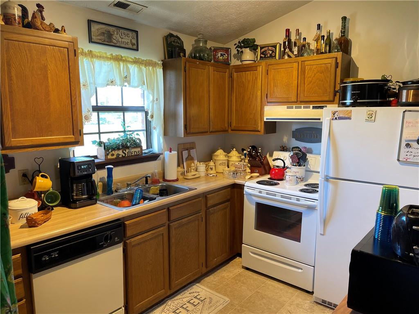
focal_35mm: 26
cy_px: 157
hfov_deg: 67.3
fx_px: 315
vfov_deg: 53.1
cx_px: 210
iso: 80
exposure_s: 1/60
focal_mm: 5.1
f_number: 1.6
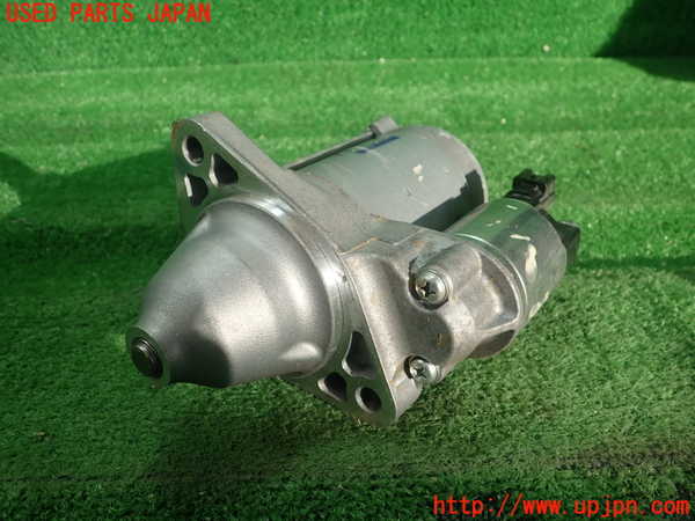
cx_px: 348
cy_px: 260
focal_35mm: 30
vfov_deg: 46.8
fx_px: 602
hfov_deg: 60.0
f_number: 2.3
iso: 100
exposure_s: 1/200
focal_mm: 5.5
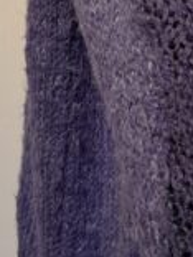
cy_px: -54
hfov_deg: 12.1
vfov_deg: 16.0
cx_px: 271
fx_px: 877
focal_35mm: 118
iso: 800
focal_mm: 5.54
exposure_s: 1/20
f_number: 1.8
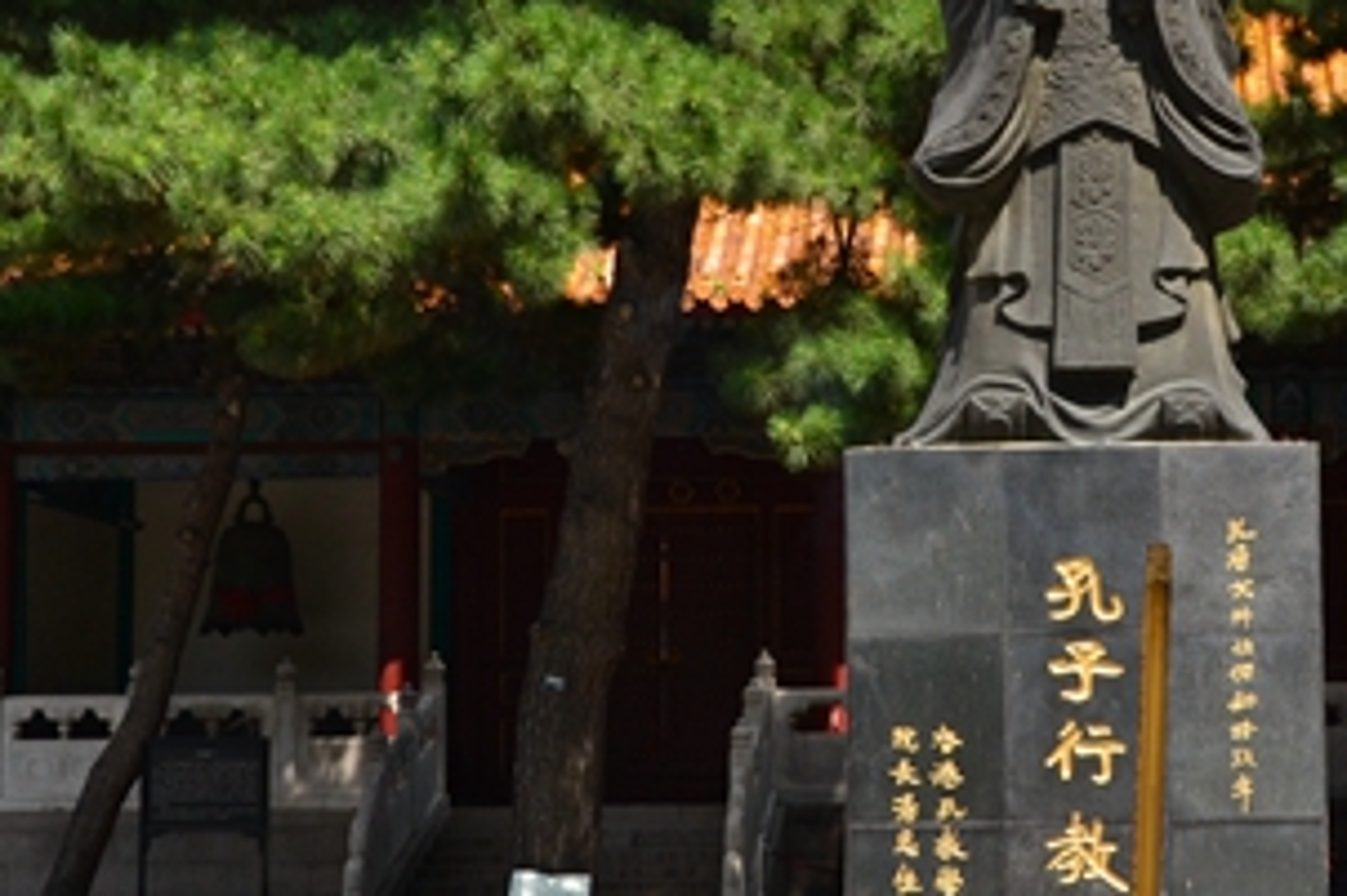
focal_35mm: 91
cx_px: 1012
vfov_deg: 14.9
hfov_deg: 22.1
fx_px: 3415
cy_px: 363
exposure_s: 1/320
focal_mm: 23
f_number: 10
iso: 400
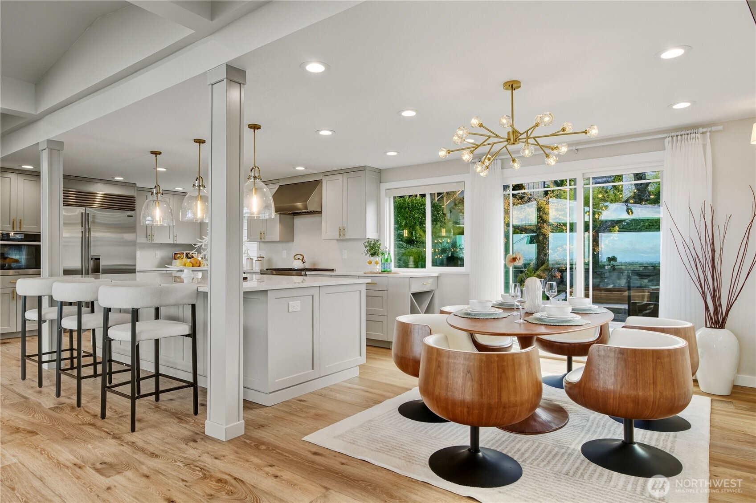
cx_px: 378
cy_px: 252
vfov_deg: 59.5
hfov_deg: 81.2
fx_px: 441
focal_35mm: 21
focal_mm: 21
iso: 400
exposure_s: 1/100
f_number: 9
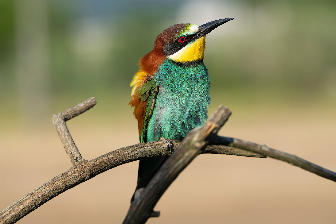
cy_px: 115
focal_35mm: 393
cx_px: 176
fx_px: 3667
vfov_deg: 3.5
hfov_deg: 5.2
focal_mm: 371
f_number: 11
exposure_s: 1/320
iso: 320
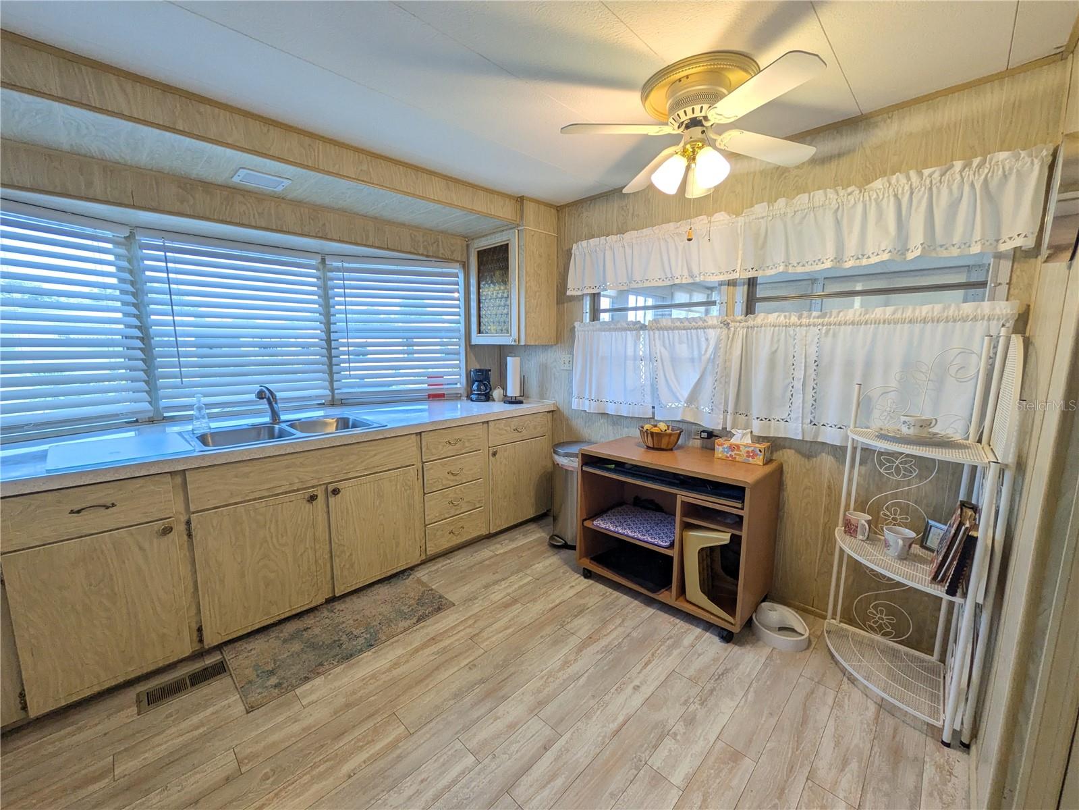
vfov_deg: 85.7
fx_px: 436
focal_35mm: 14
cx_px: 540
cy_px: 405
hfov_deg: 102.1
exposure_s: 1/120
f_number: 2.2
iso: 105
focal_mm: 1.83
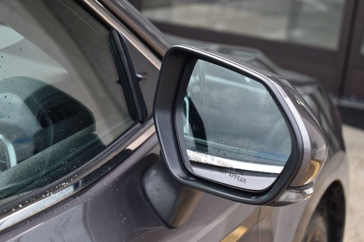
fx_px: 834
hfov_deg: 24.6
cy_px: 121
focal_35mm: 82
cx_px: 182
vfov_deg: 16.5
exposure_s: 1/125
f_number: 5.6
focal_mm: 55
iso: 220
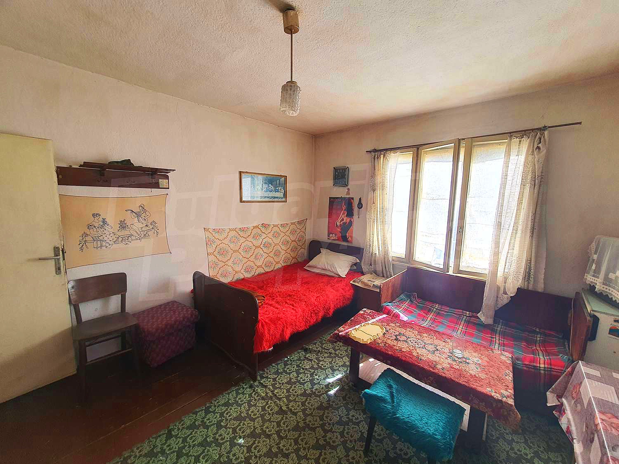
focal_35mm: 13
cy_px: 232
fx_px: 232
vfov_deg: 89.9
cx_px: 310
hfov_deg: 106.2
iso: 50
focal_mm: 1.8
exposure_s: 1/50
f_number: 2.2
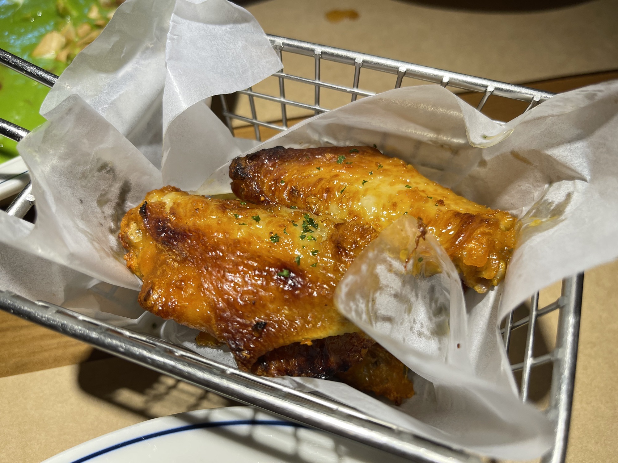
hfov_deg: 67.3
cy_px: 232
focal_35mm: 26
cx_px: 309
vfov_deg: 53.1
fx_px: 464
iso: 50
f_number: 1.6
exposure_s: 1/100
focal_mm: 5.1
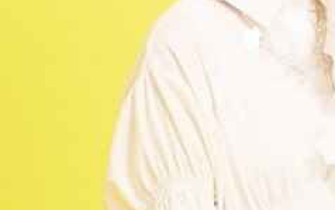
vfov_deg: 5.5
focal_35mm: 237
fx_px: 2165
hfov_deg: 8.8
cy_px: -75
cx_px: 320
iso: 800
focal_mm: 52
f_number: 4
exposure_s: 1/100
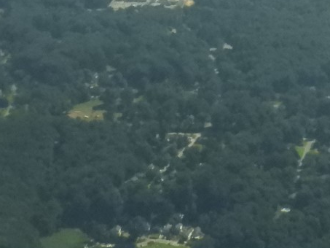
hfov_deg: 12.1
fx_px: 1516
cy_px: -141
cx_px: 415
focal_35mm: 159
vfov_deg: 9.1
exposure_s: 1/1600
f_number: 8
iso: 1600
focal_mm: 9
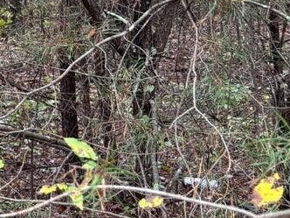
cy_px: -82
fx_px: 896
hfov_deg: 14.9
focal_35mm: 107
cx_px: -299
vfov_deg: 13.2
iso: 125
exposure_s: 1/115
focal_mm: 5.96
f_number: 1.6
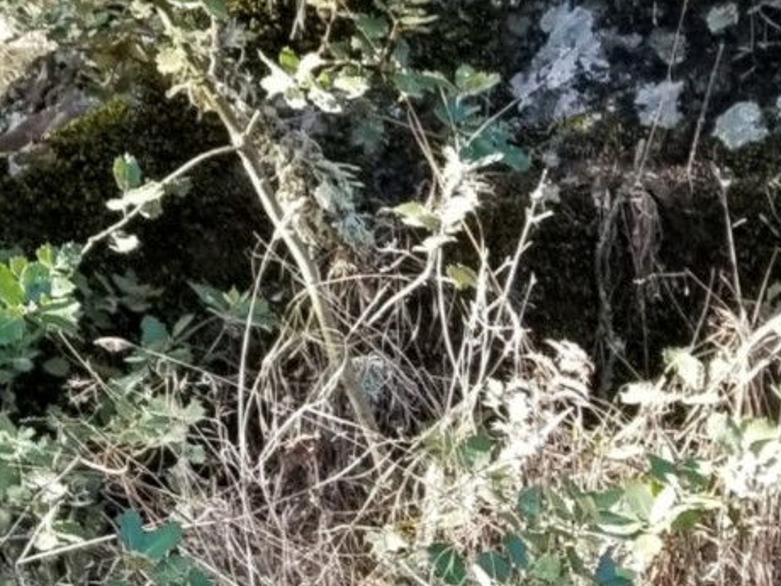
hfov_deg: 15.9
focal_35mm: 114
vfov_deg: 12.6
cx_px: -368
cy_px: -138
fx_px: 2572
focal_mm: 4.3
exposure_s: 1/100
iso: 100
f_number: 1.7
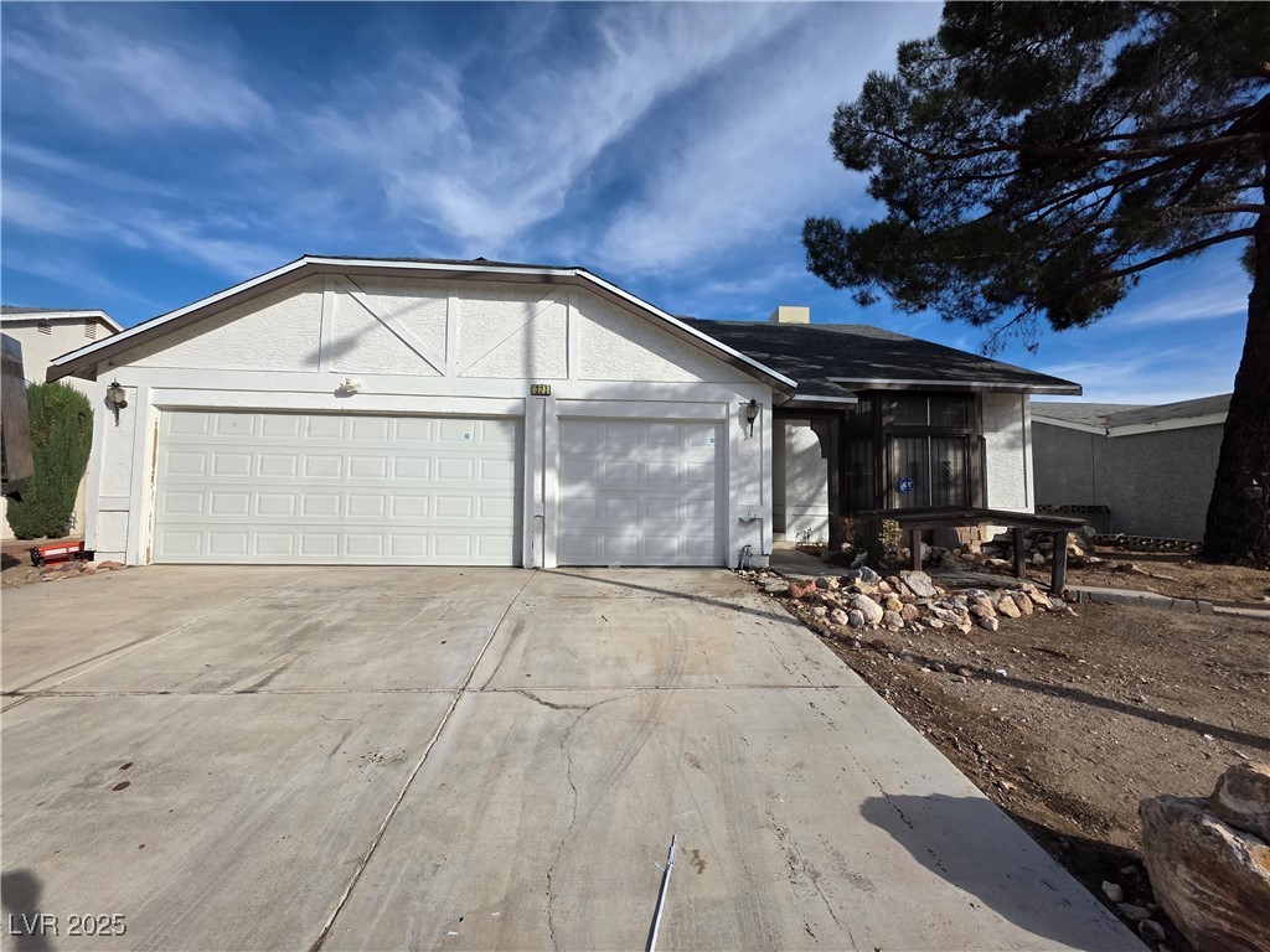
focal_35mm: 13
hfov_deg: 106.2
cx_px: 635
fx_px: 477
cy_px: 476
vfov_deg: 89.9
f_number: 1.9
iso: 40
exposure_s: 1/2737
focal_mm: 2.2
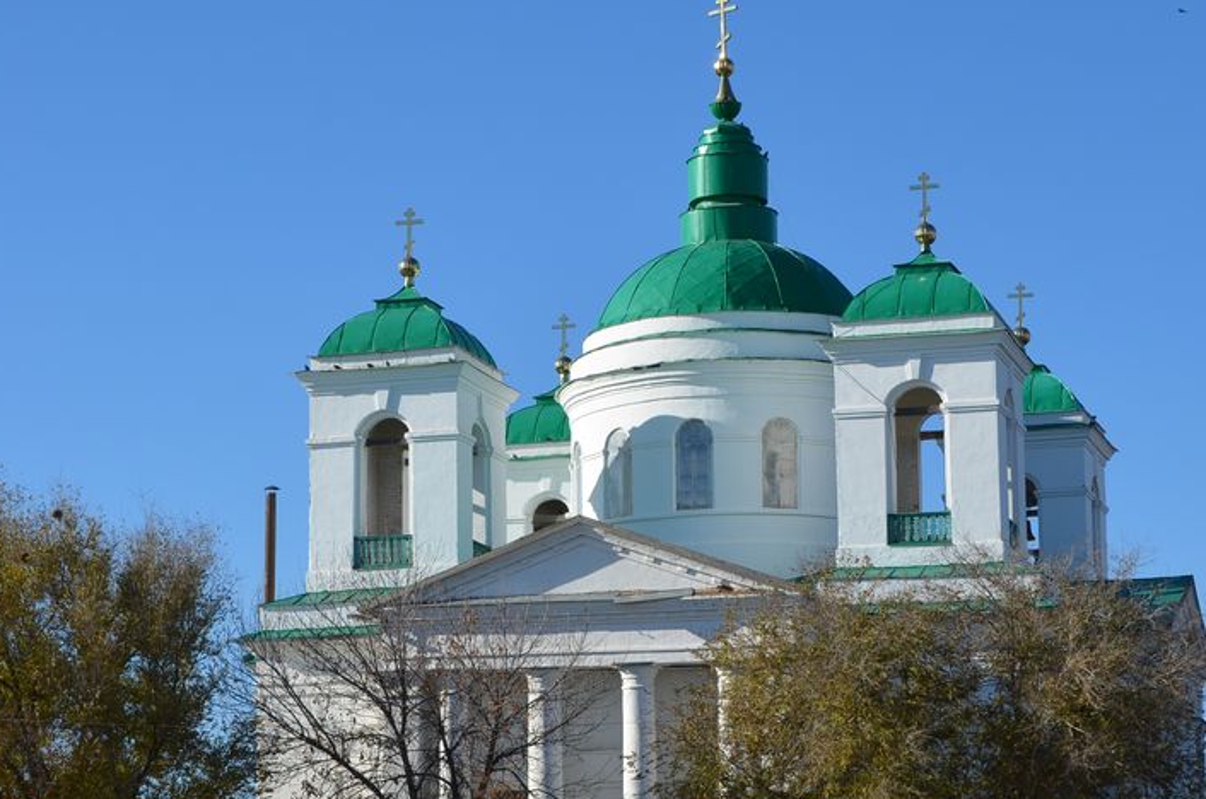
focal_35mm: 102
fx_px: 3411
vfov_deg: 13.4
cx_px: 620
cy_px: 482
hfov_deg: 20.1
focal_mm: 40
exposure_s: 1/320
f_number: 9
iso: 100
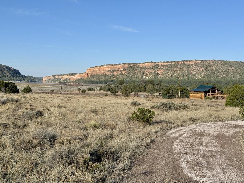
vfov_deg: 30.3
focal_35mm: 48
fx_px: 338
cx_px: 122
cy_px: 92
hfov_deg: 39.7
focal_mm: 6.76
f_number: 1.78
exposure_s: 1/4329
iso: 64
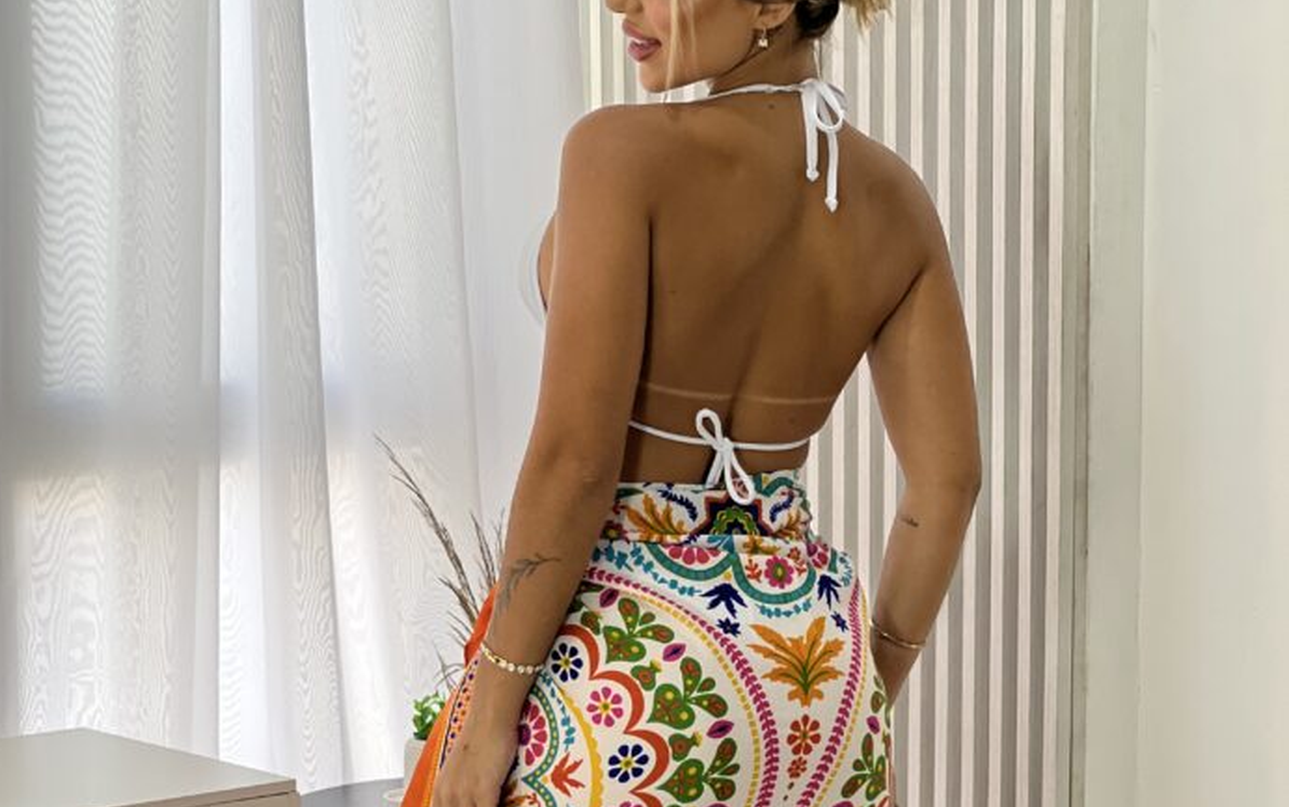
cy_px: 594
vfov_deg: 11.9
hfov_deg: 18.9
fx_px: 3865
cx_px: 639
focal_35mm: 110
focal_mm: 9
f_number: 2.8
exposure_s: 1/120
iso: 50
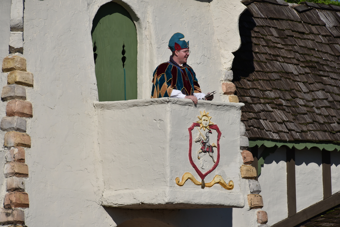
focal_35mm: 300
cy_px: 114
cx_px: 170
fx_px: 2834
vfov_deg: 4.6
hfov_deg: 6.9
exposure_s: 1/640
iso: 100
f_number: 11
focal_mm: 300
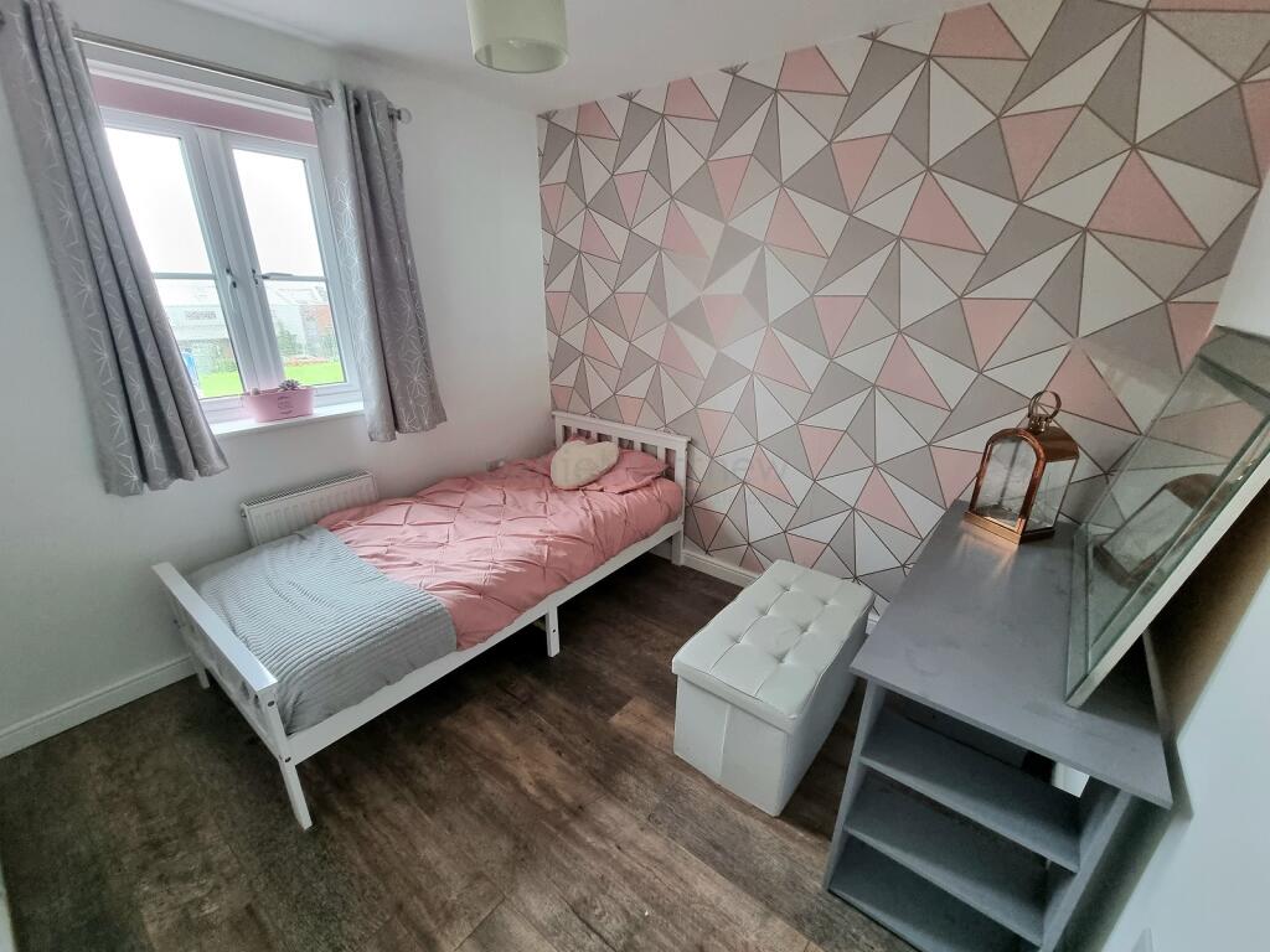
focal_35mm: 13
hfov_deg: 106.2
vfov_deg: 89.9
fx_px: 477
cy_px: 476
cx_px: 635
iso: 320
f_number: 2.2
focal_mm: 2.2
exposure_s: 1/50
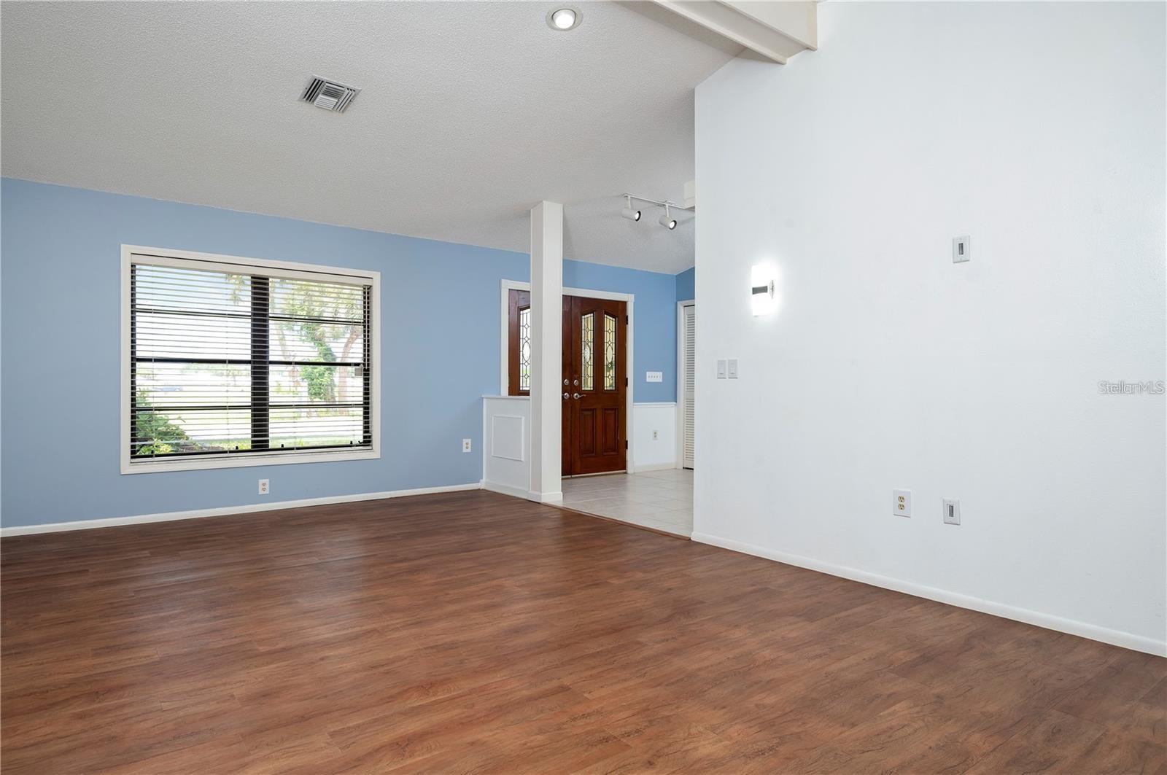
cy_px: 388
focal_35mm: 21
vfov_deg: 59.4
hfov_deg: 81.3
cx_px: 584
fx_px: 680
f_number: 8
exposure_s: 1/100
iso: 500
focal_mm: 21
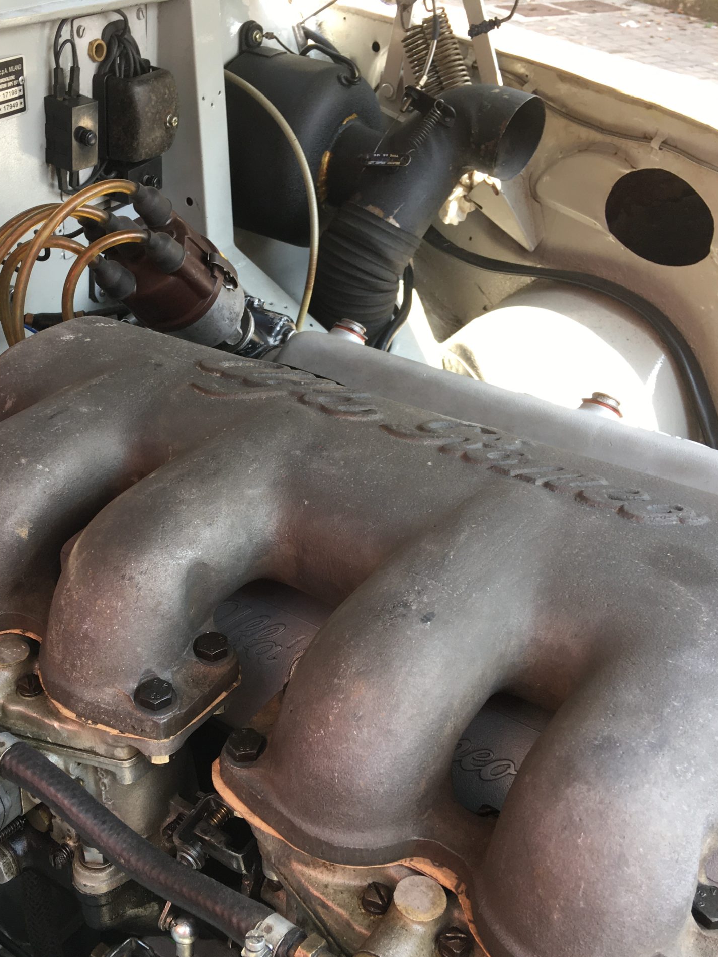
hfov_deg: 36.6
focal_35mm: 39
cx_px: 266
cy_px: 480
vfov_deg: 47.9
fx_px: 1079
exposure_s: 1/100
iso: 32
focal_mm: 4.15
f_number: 2.2
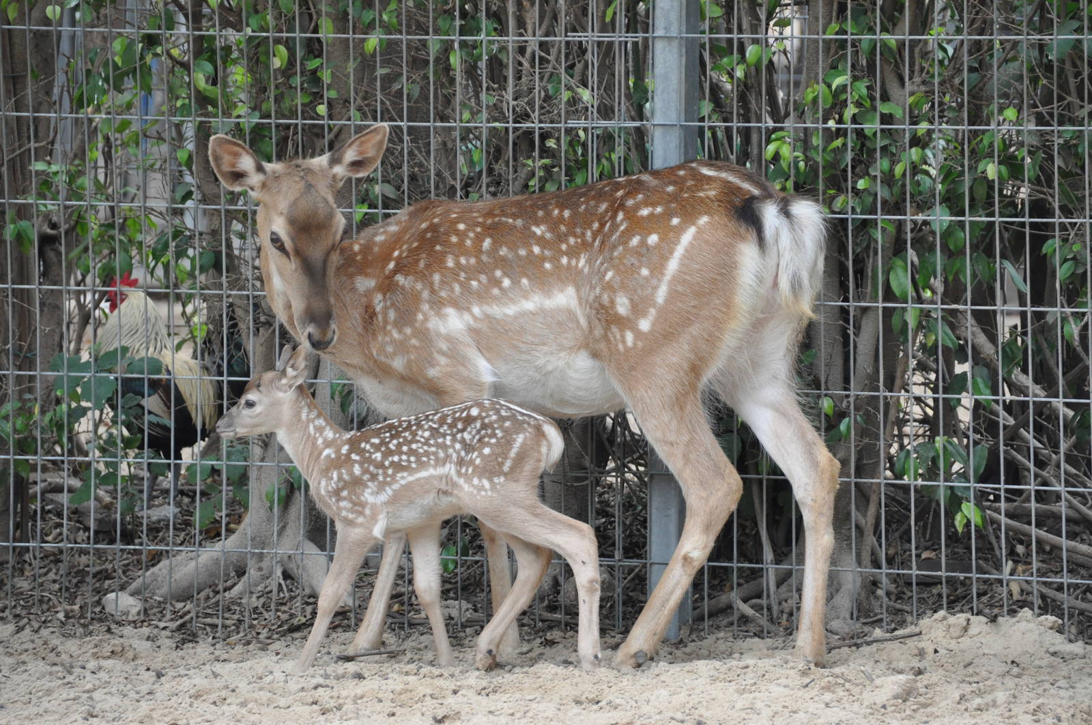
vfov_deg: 3.8
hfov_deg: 5.7
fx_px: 10908
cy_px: 362
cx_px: 546
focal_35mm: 360
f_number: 5.6
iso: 1000
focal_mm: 240
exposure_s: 1/200
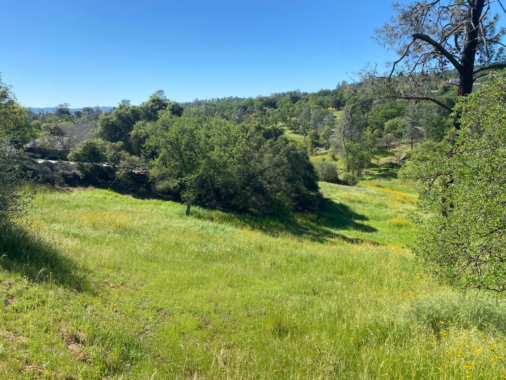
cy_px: 190
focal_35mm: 26
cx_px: 253
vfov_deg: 53.1
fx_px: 380
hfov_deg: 67.3
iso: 32
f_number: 1.8
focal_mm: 4.25
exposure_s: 1/2315
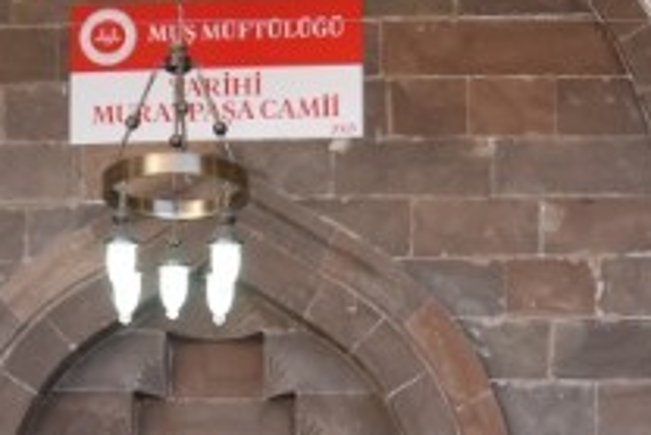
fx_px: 1502
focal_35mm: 83
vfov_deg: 15.6
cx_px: 213
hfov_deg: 24.3
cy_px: 582
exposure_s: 1/160
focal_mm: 24
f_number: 4
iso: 200
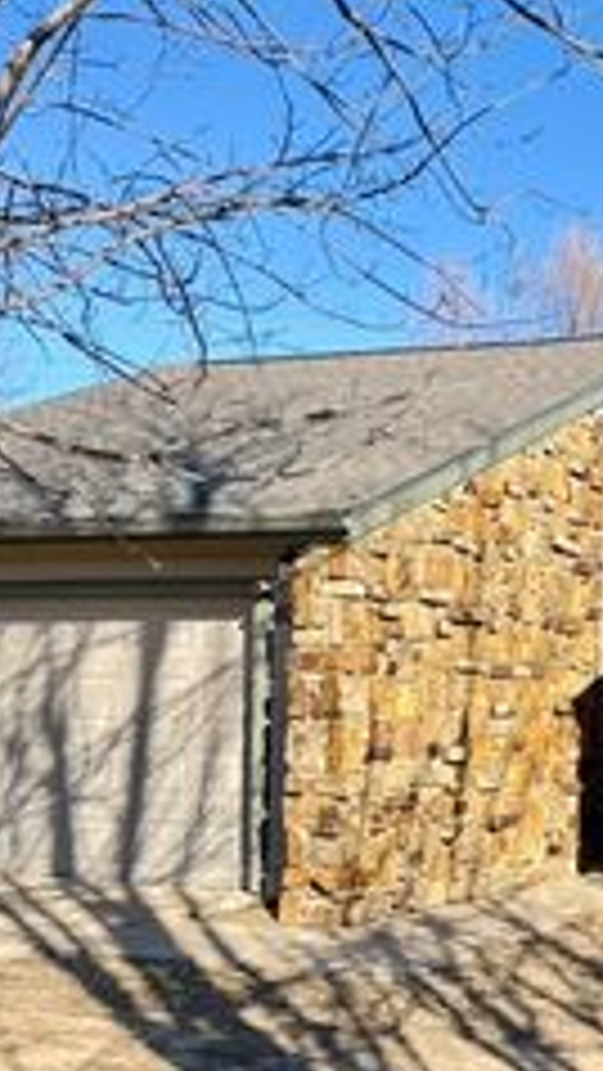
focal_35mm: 55
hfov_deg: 20.8
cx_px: 662
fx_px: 1562
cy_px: 722
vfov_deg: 37.4
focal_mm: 6.76
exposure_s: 1/1901
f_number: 1.78
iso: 100
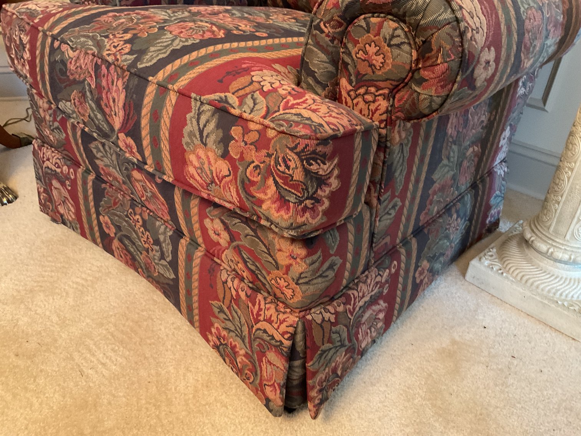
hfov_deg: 61.7
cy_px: 218
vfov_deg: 48.2
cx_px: 290
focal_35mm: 29
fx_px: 487
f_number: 1.8
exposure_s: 1/30
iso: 320
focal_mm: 3
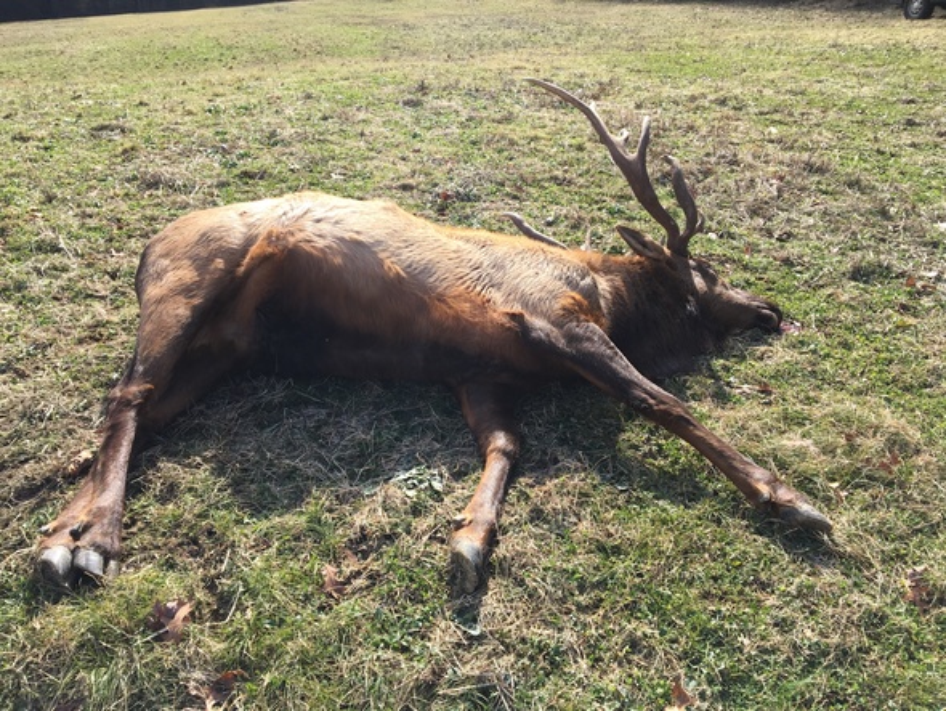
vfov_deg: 48.3
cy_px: 356
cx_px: 473
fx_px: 793
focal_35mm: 29
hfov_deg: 61.6
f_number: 2.2
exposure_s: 1/587
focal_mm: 4.15
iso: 25
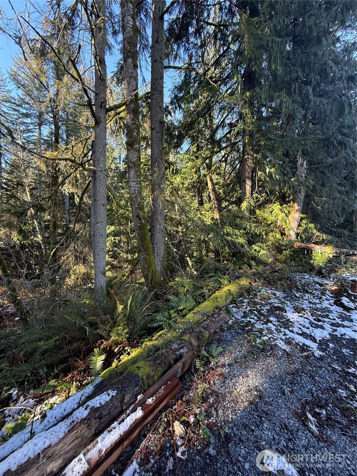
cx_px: 178
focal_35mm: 14
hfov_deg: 85.7
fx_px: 193
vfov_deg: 102.1
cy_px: 238
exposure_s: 1/99
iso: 100
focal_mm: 2.22
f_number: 2.2
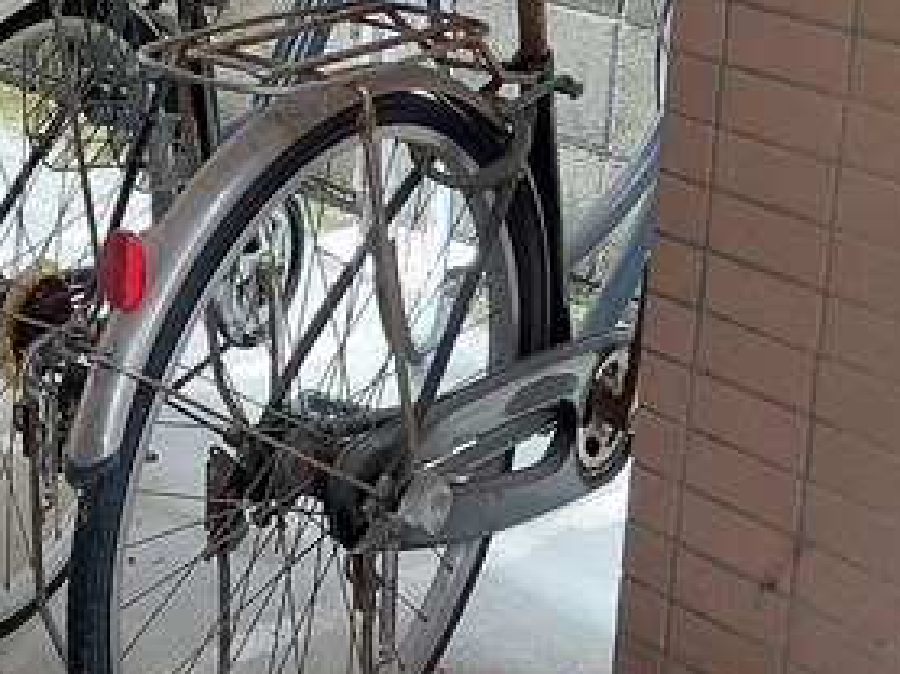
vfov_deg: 17.1
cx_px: -376
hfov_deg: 20.7
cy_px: -91
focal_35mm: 83
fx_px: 2156
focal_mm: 5.23
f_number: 1.8
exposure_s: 1/60
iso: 125
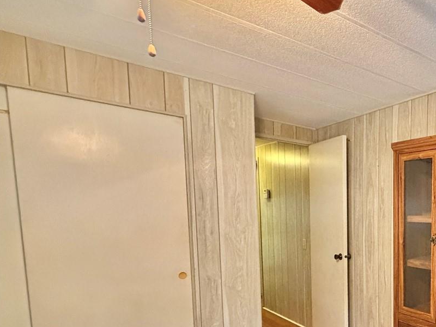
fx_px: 353
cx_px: 433
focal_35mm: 28
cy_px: 252
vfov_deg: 47.5
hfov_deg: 51.3
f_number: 2.2
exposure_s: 1/60
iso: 1000
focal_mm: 2.22
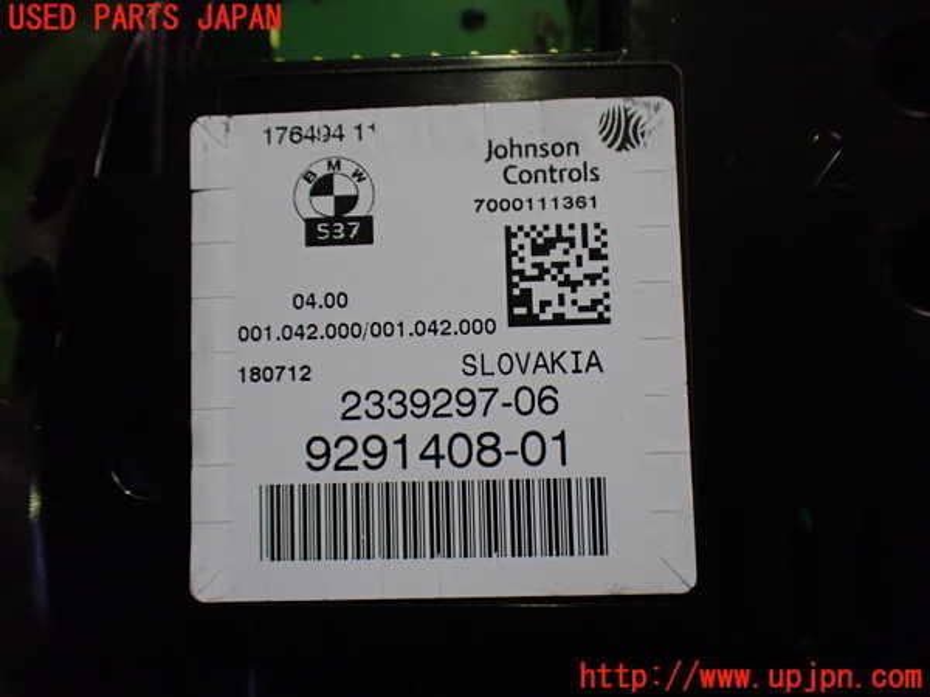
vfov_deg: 46.8
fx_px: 806
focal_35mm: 30
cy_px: 348
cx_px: 465
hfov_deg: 60.0
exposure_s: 1/125
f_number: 2.3
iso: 800
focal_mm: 5.4
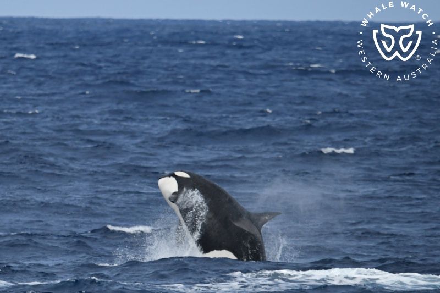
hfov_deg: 4.3
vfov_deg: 2.9
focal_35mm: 480
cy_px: 146
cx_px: 220
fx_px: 5865
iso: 900
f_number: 6.3
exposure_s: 1/8000
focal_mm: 480
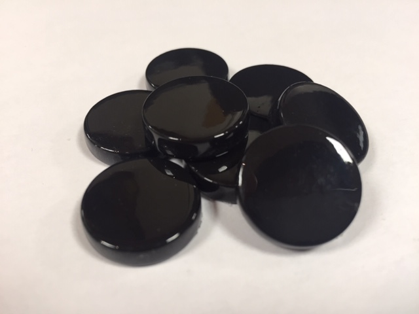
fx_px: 351
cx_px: 210
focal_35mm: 29
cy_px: 157
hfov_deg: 61.7
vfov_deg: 48.2
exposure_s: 1/33
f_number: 2.2
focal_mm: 4.15
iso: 100
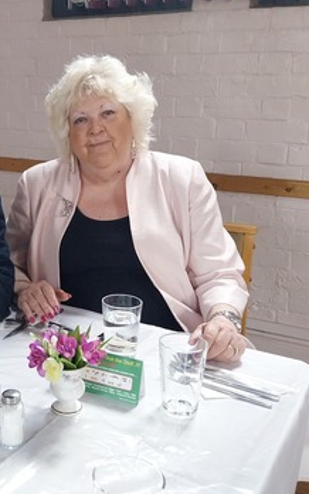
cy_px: 226
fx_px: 607
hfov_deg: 27.5
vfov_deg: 44.3
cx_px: 26
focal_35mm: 45
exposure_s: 1/50
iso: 160
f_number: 1.8
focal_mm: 4
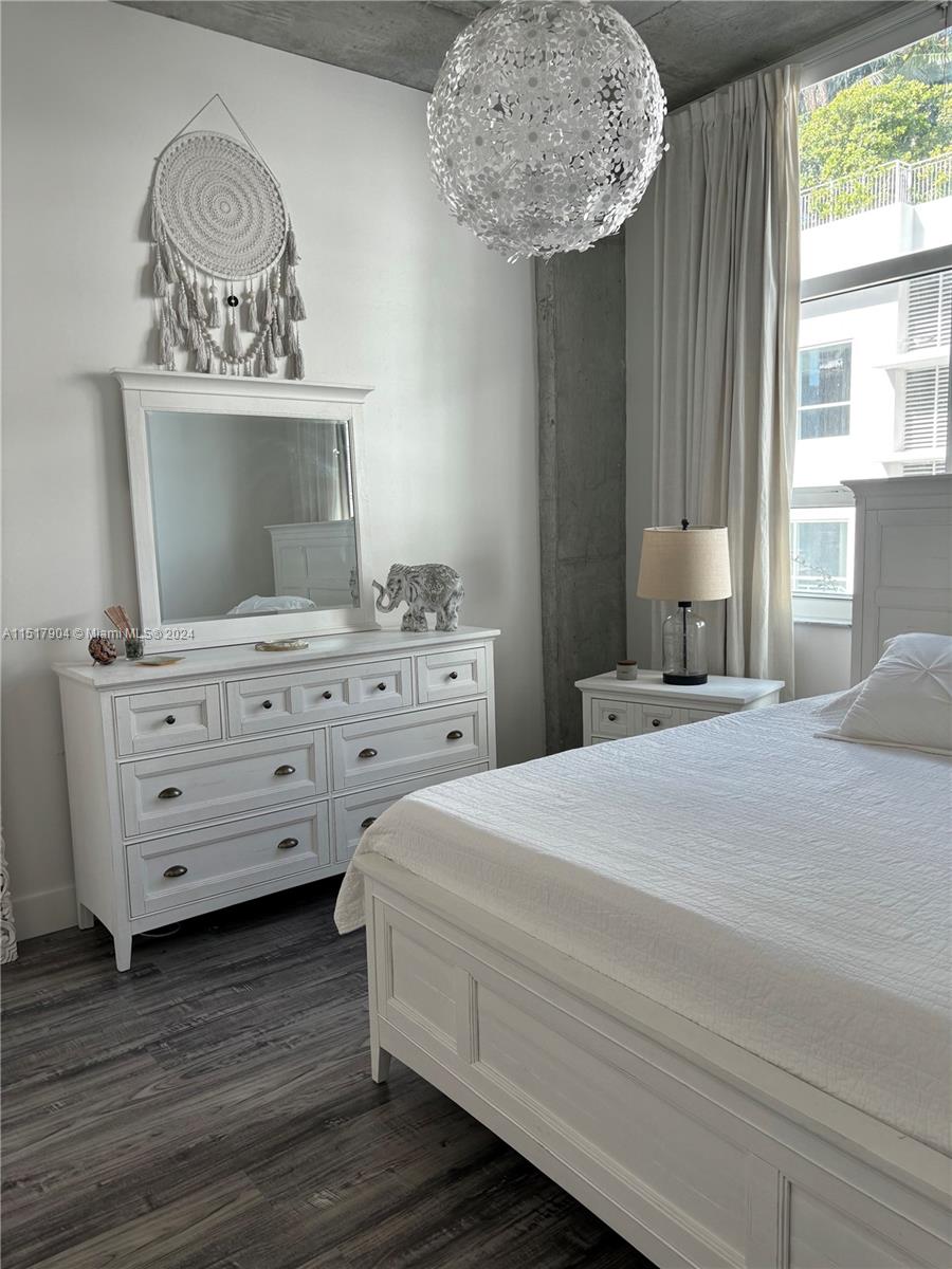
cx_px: 476
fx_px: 953
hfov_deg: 53.1
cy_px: 634
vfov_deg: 67.3
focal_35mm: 26
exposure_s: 1/178
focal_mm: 5.96
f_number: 1.6
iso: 50
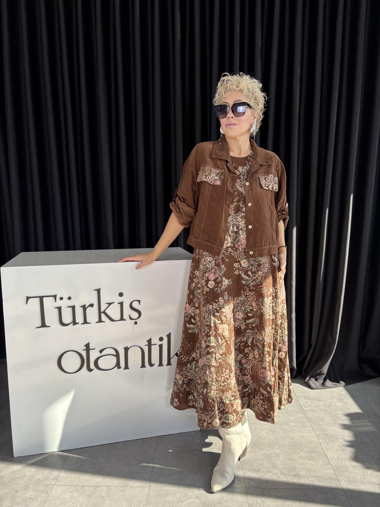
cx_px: 190
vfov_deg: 67.3
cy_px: 254
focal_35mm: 26
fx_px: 381
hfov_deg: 53.1
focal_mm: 5.96
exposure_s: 1/109
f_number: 1.6
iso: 125
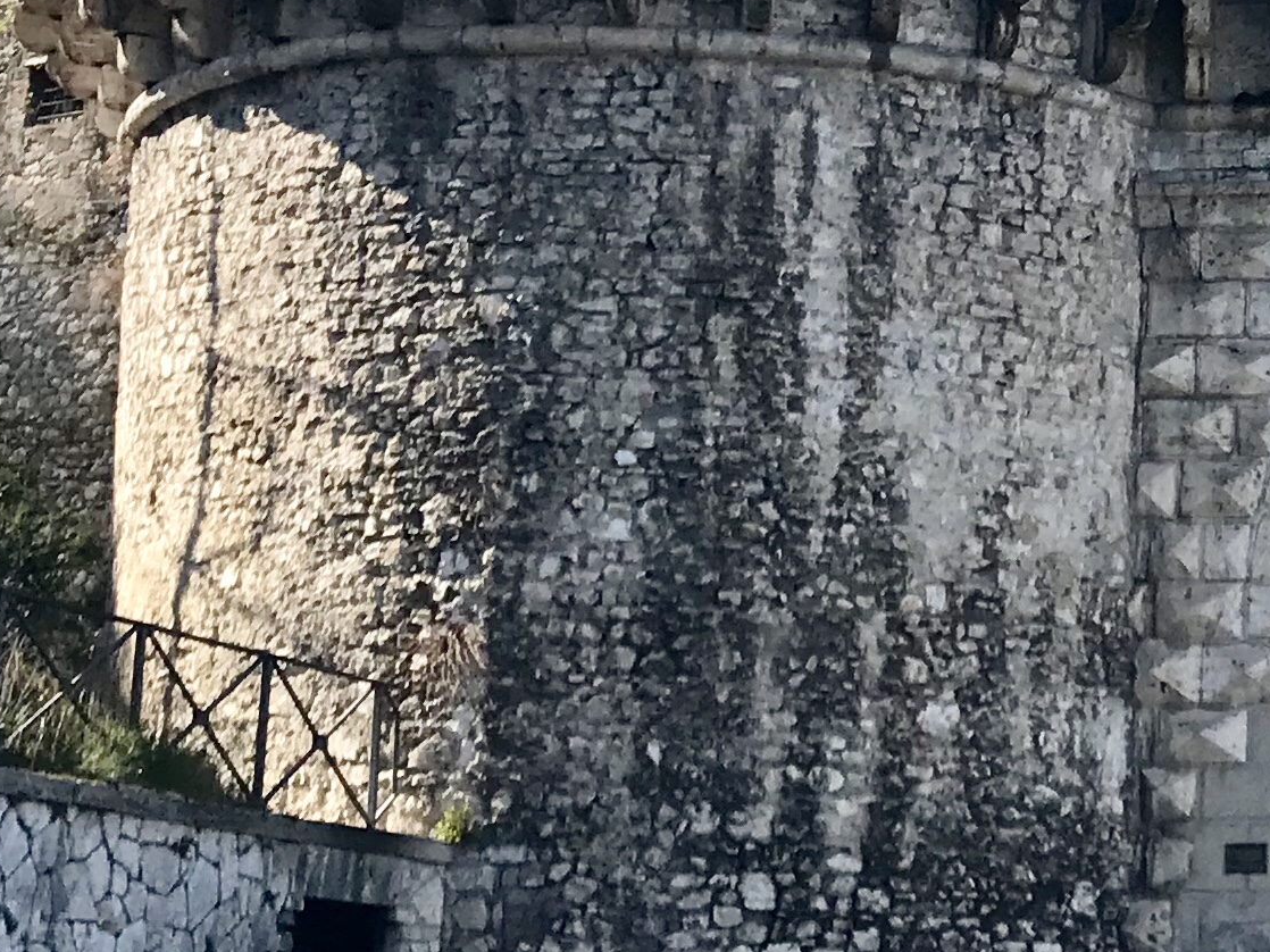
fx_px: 3705
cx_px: 1620
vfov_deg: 14.6
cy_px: 328
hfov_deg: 18.2
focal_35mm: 101
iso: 20
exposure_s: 1/1182
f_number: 1.8
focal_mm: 3.99
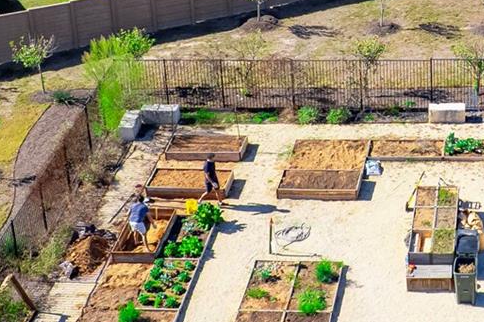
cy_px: 34
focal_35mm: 93
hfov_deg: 21.3
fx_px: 1249
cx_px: 454
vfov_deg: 14.5
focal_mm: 8.38
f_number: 2.8
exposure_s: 1/1500
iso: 100
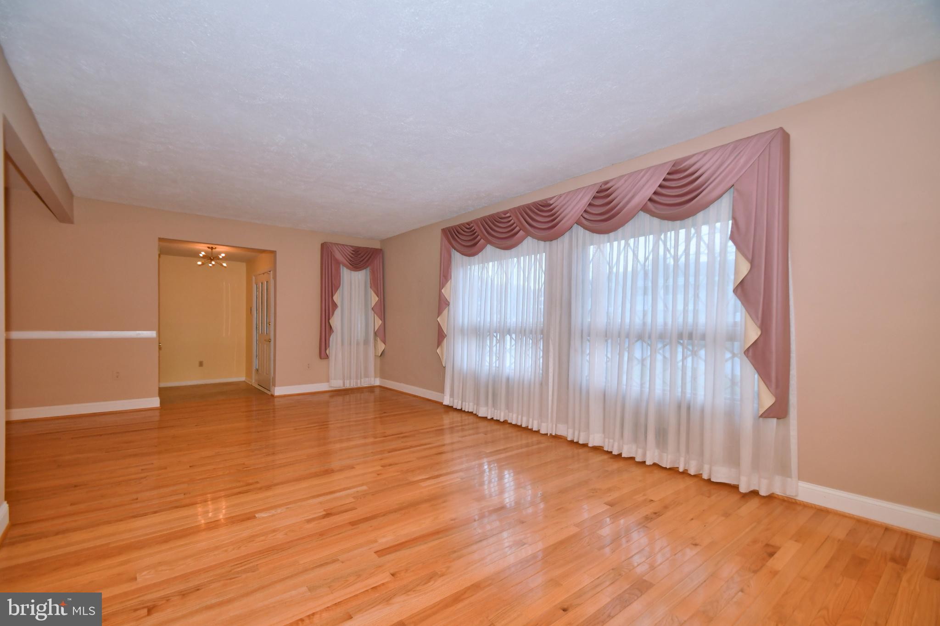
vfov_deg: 77.3
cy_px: 313
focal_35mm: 15
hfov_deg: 100.4
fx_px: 392
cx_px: 470
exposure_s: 1/125
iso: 400
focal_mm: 10
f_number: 4
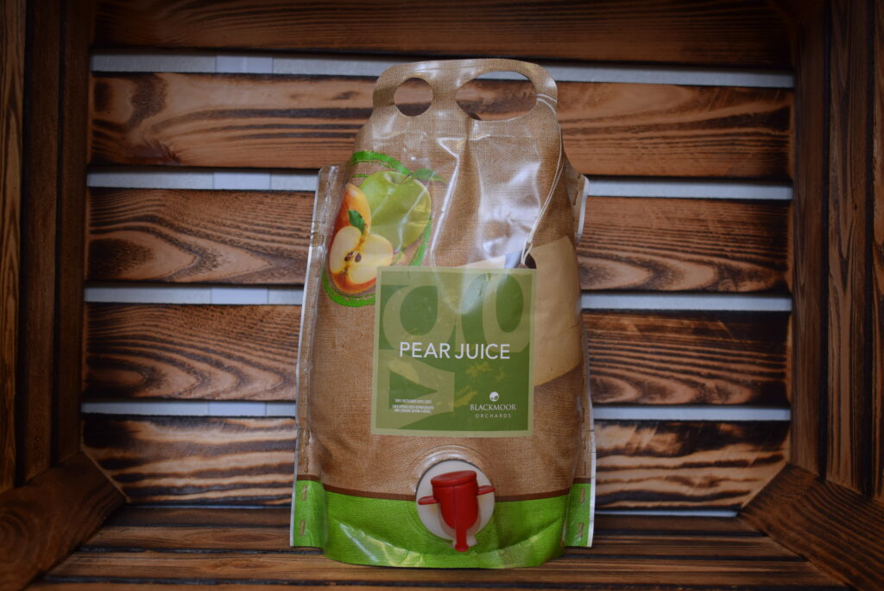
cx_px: 442
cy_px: 296
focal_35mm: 51
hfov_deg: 38.9
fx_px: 1253
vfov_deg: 26.5
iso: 400
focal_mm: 34
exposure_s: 1/60
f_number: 4.5
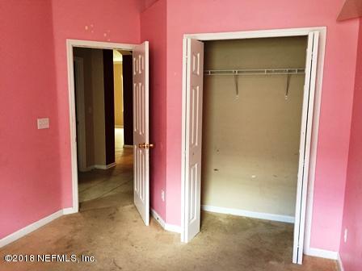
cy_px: 136
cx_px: 181
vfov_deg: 48.2
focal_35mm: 29
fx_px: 303
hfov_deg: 61.7
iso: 160
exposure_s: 1/30
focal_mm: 4.15
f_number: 2.2
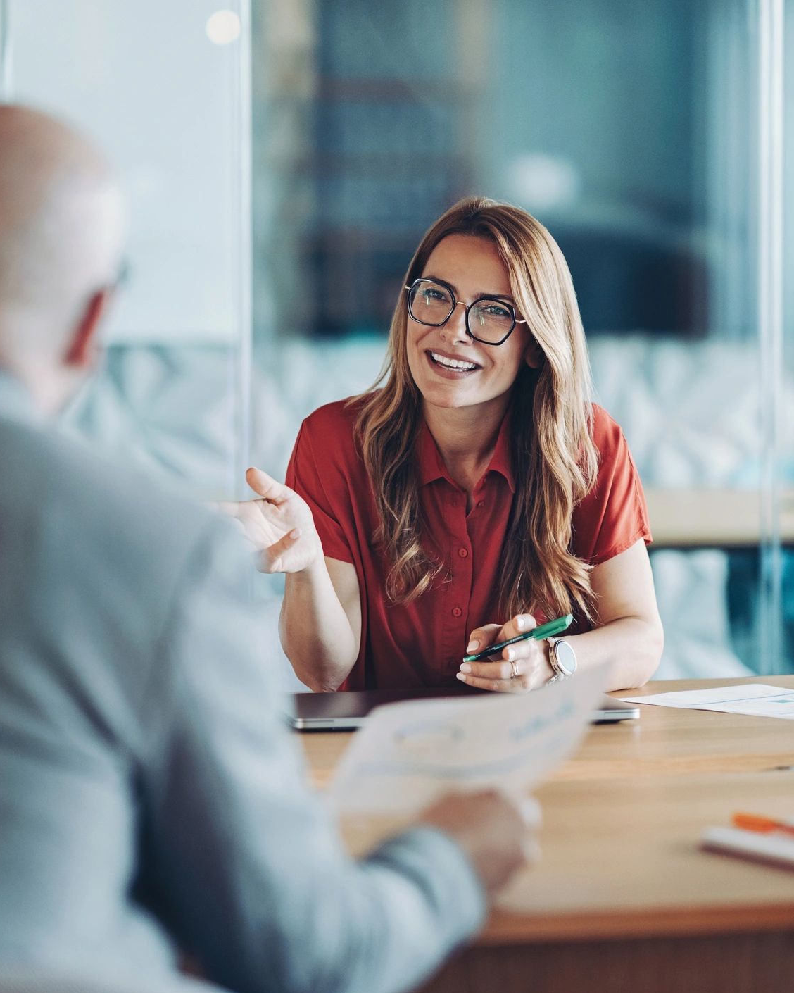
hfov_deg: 12.8
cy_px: 497
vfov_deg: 16.0
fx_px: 3525
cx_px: 490
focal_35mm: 120
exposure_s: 1/250
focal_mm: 85
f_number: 1.8
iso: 1000
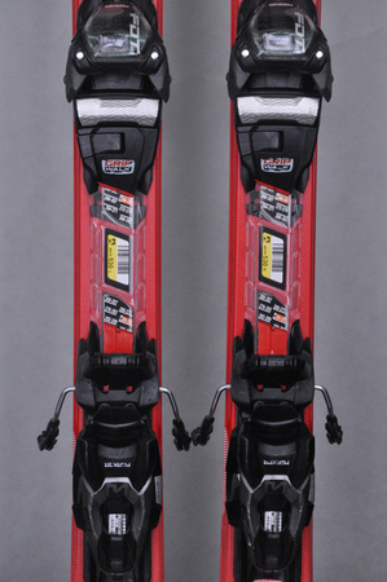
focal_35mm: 128
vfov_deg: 16.1
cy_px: 291
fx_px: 2061
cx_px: 194
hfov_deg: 10.7
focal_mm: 85
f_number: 9.5
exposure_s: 1/125
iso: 3200
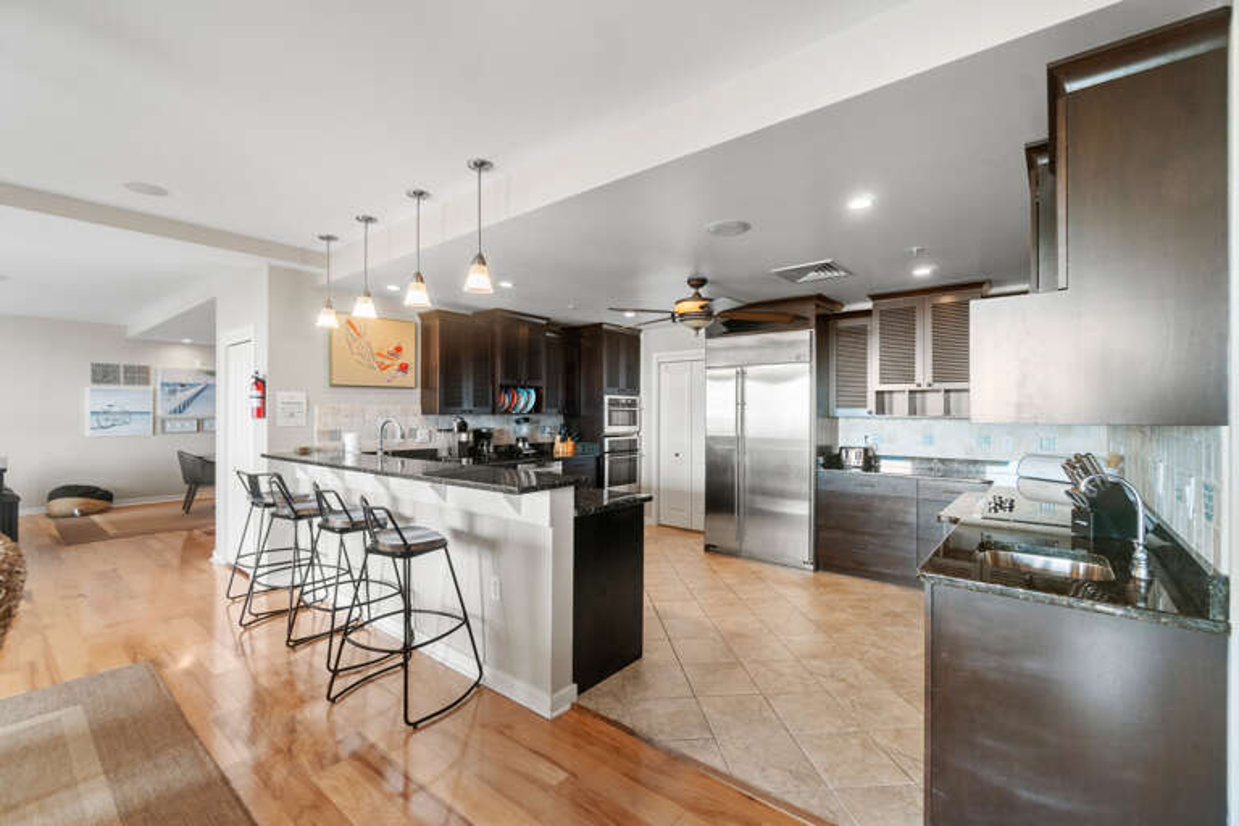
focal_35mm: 15
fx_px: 516
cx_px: 620
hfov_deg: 100.4
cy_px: 413
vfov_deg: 77.3
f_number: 8
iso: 400
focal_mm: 10
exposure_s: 1/3
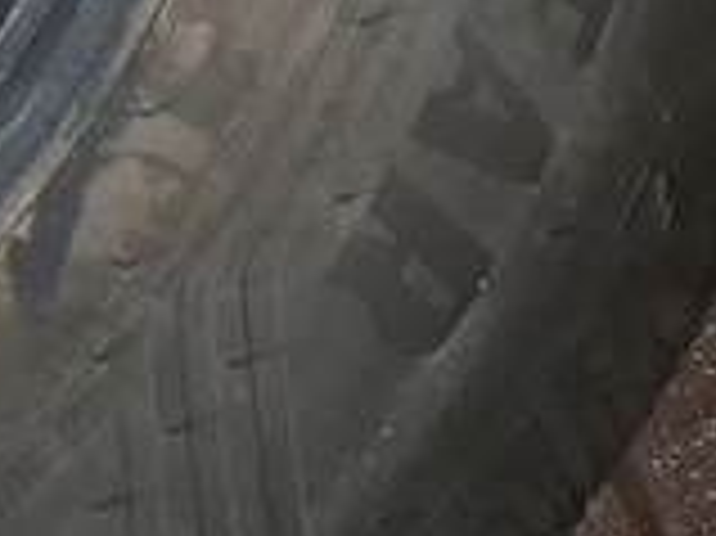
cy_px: -640
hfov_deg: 11.6
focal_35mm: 145
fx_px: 2997
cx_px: -919
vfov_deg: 9.4
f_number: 1.8
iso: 250
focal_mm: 5.54
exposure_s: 1/50
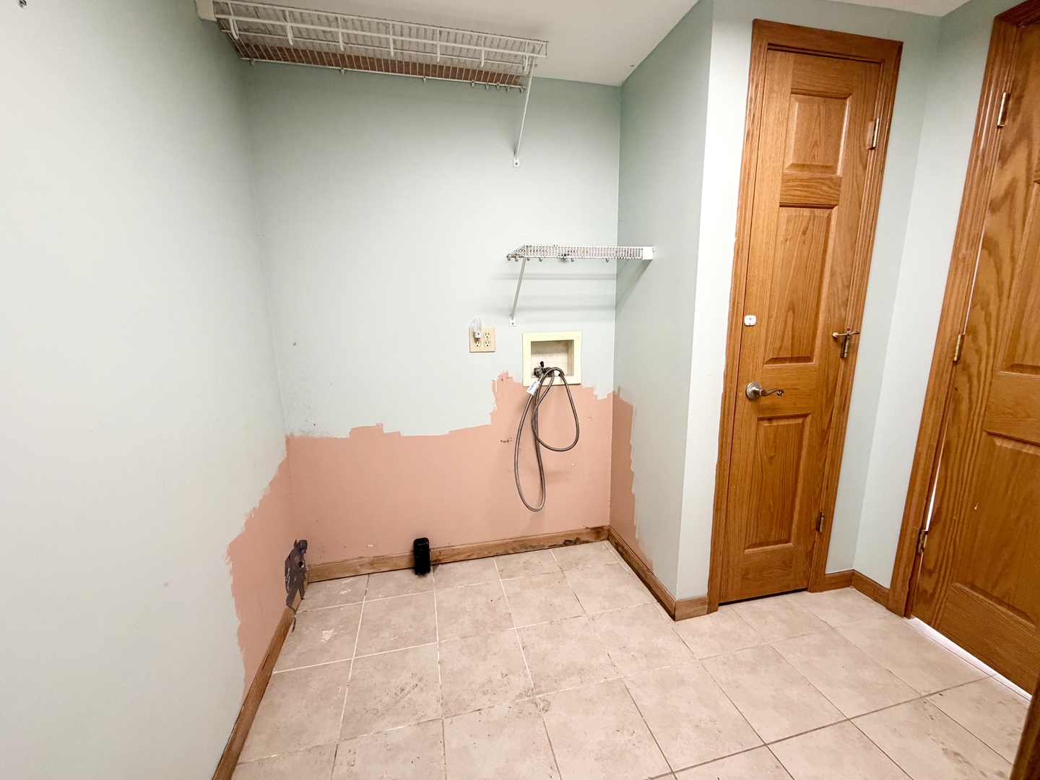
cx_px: 520
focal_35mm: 14
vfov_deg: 85.7
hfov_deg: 102.1
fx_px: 421
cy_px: 390
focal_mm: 2.22
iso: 320
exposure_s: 1/60
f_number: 2.2
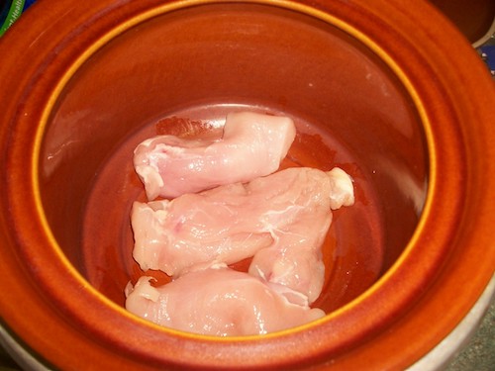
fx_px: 486
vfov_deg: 41.8
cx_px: 248
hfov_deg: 54.0
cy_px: 186
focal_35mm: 34
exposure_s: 1/60
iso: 120
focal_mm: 5.7
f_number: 2.8
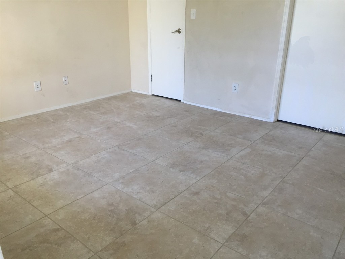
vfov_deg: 48.2
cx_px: 172
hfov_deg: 61.7
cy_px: 130
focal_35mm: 29
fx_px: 289
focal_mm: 4.15
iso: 40
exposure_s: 1/30
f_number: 2.2
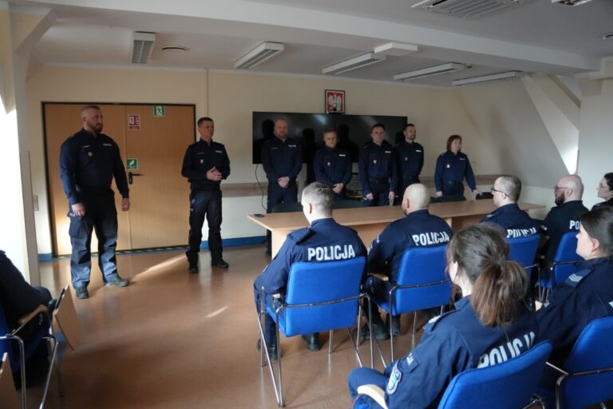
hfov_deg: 73.7
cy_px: 204
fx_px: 409
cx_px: 306
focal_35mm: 24
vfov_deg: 53.1
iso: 3200
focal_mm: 16
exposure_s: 1/160
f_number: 4
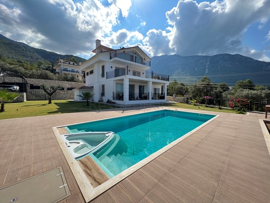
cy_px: 102
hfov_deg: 106.2
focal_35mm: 13
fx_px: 101
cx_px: 135
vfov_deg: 89.9
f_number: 1.8
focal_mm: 1.57
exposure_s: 1/1248
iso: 32
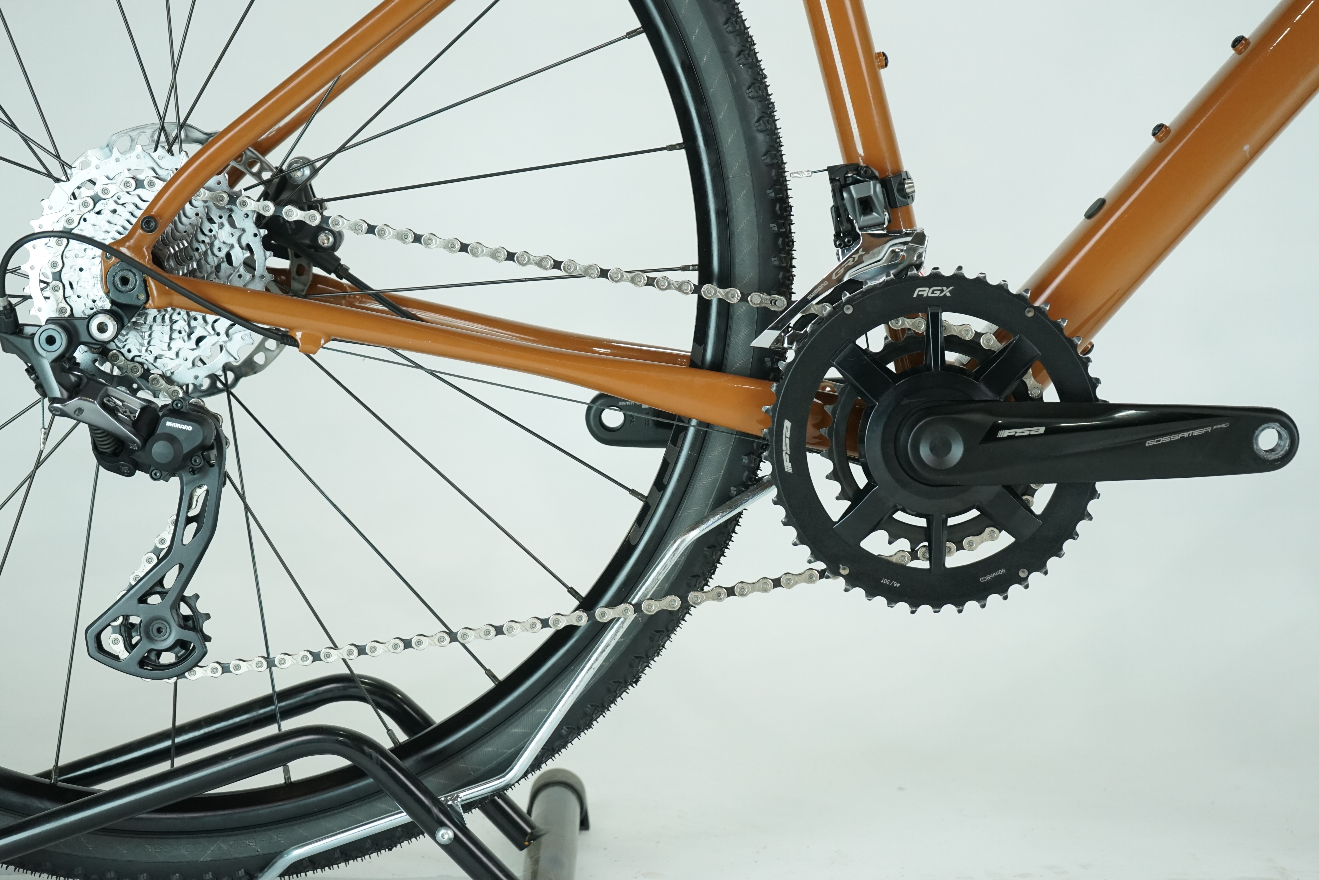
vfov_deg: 20.0
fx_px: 2491
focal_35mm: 68
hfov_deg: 29.7
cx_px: 660
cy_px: 440
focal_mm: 68
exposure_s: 1/200
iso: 1600
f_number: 5.6
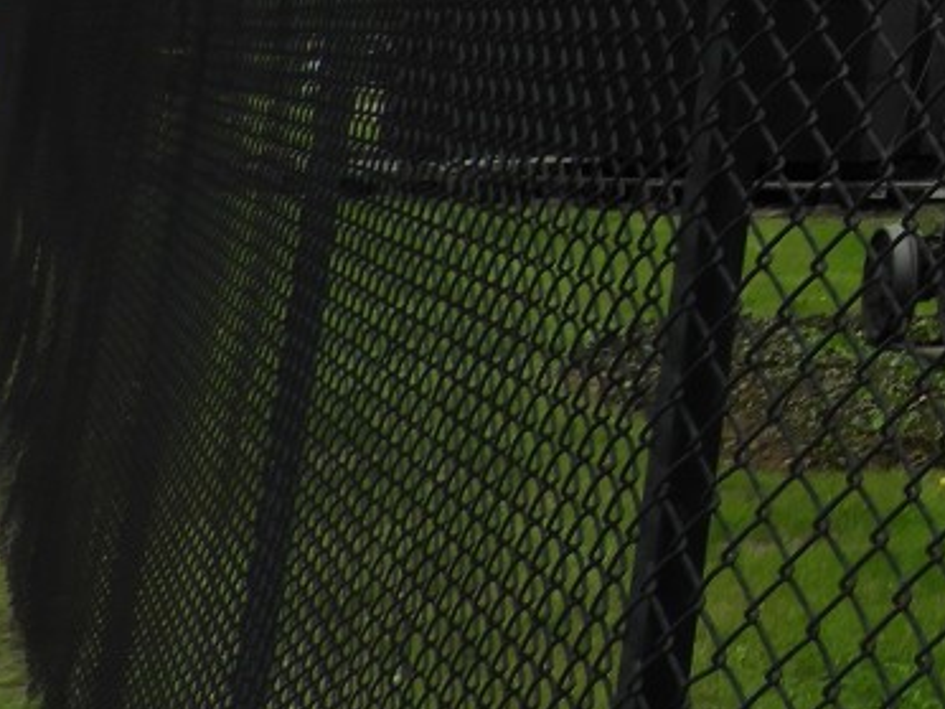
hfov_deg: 16.9
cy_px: -424
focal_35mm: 93
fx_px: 2539
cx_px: 1758
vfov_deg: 14.6
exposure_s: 1/1600
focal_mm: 4.3
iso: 100
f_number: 3.3
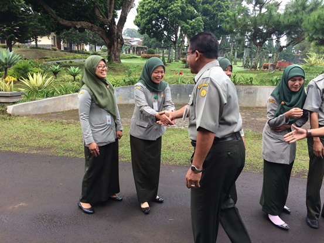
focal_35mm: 29
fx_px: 271
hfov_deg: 61.6
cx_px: 162
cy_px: 122
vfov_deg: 48.2
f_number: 2.2
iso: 32
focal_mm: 4.15
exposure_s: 1/176
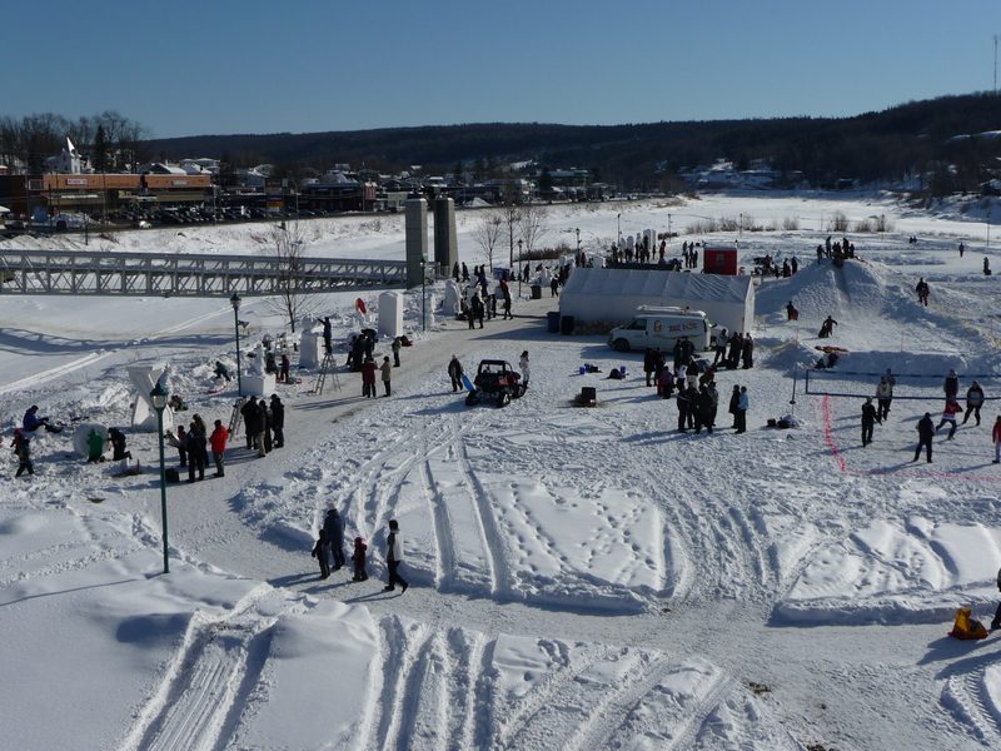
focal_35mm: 45
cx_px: 500
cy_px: 376
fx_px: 1301
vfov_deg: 32.2
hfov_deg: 42.1
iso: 100
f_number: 10
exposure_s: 1/500
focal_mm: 7.6
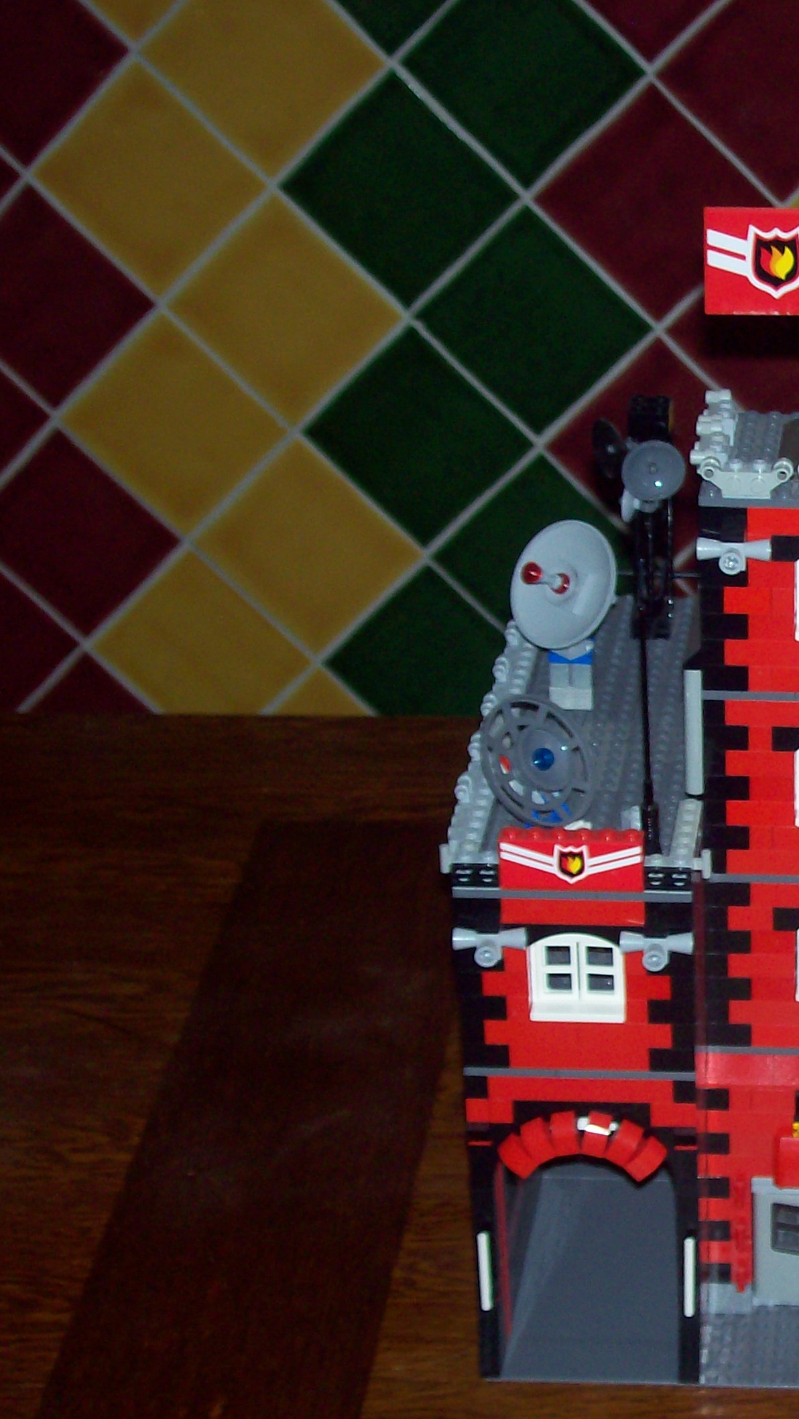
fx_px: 3087
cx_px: 933
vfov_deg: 25.9
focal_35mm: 82
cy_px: 712
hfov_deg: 14.3
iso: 80
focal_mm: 9.4
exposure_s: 1/83.6
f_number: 3.4
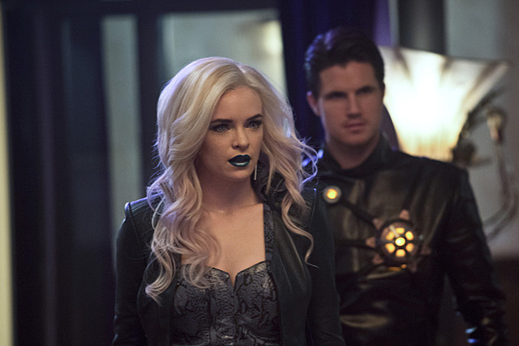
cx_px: 318
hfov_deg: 8.0
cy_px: 206
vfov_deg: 5.4
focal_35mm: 256
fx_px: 3690
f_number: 2.8
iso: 3200
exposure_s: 1/100
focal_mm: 200
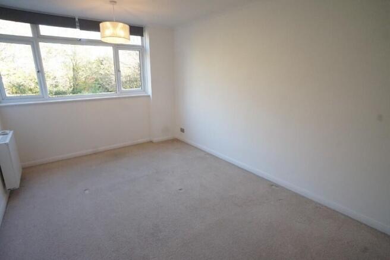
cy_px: 130
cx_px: 195
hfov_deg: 73.8
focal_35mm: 24
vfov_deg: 53.1
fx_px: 260
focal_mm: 16
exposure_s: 1/160
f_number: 8
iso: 3200
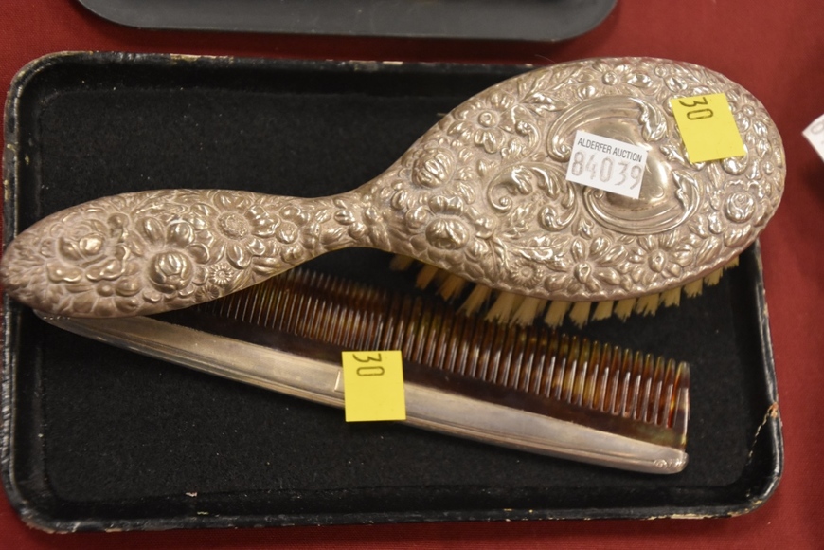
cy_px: 275
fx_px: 1511
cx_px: 412
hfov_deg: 30.5
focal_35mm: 66
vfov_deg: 20.6
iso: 3200
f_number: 4.8
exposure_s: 1/60
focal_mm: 44
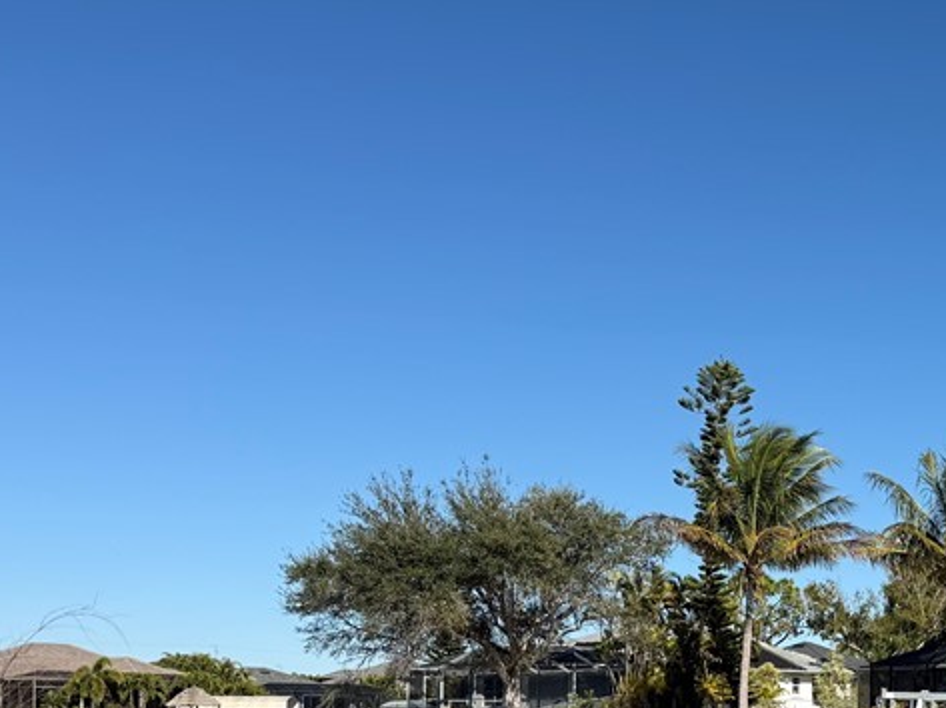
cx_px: 972
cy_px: 684
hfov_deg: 33.3
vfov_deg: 26.7
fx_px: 1420
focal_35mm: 52
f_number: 1.78
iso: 80
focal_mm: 6.76
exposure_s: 1/5319
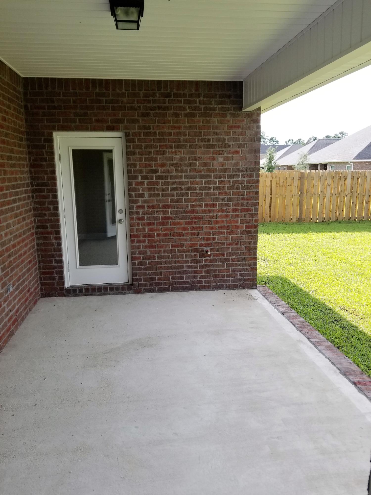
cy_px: 248
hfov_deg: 53.1
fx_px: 372
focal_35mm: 26
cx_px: 186
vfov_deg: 67.3
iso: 50
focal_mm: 4.3
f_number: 1.7
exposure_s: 1/680
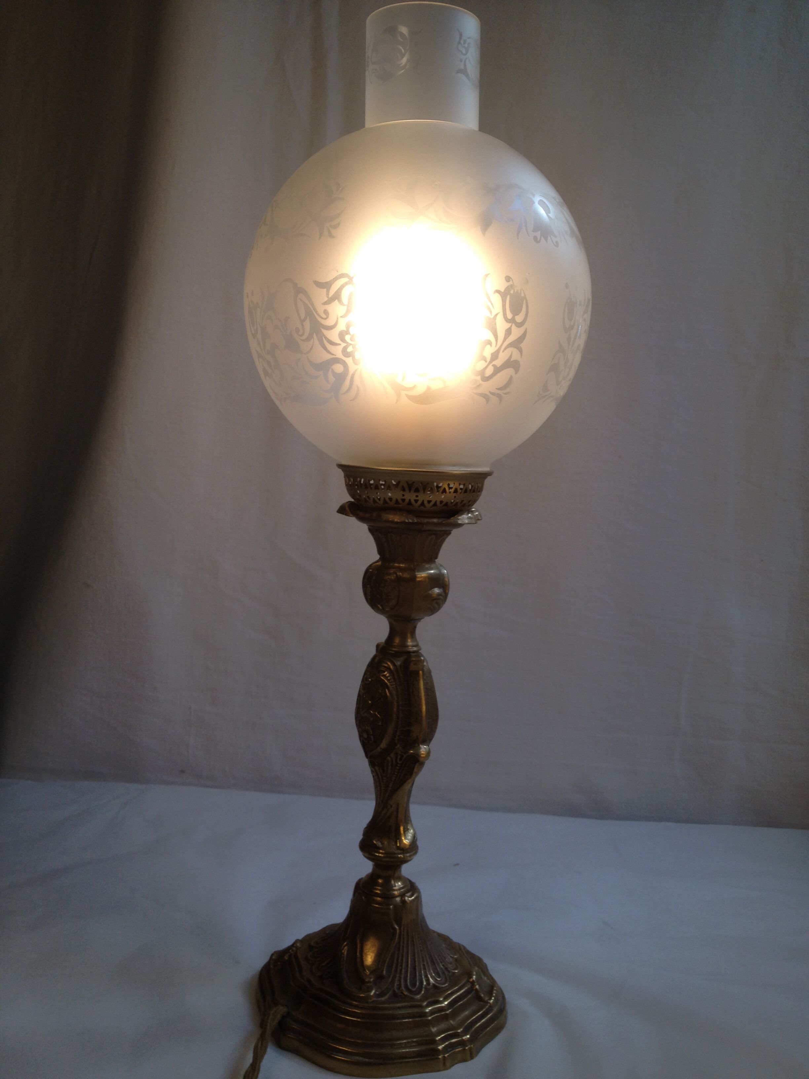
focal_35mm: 35
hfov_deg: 40.7
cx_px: 404
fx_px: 1091
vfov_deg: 52.6
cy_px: 540
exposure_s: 1/168
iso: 50
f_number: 2.4
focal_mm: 4.28
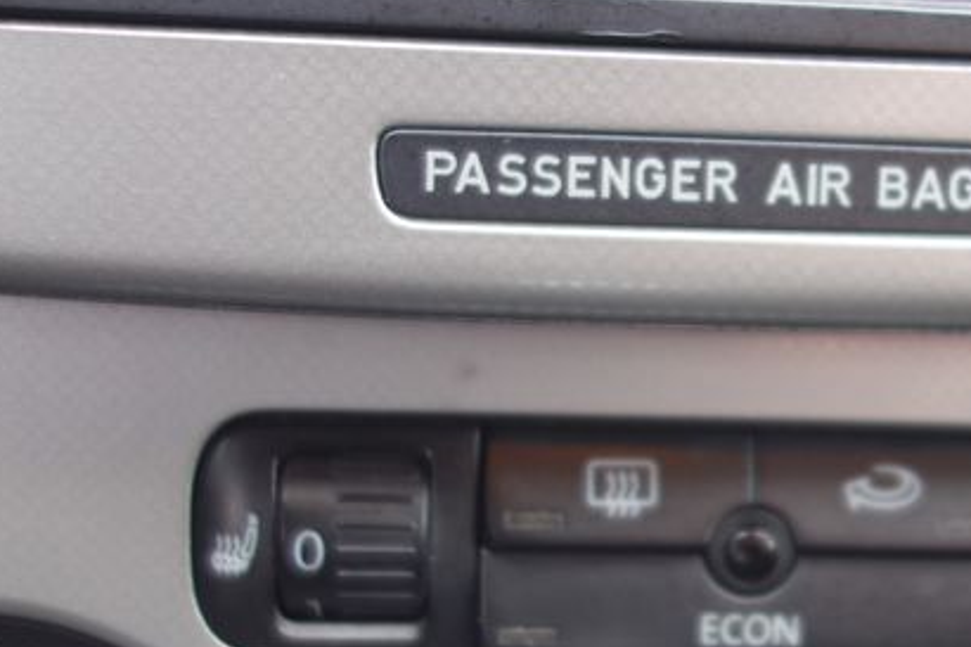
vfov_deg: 19.4
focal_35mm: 70
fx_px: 1887
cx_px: 817
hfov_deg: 28.1
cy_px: 440
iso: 125
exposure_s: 1/40
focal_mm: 10.4
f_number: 1.8
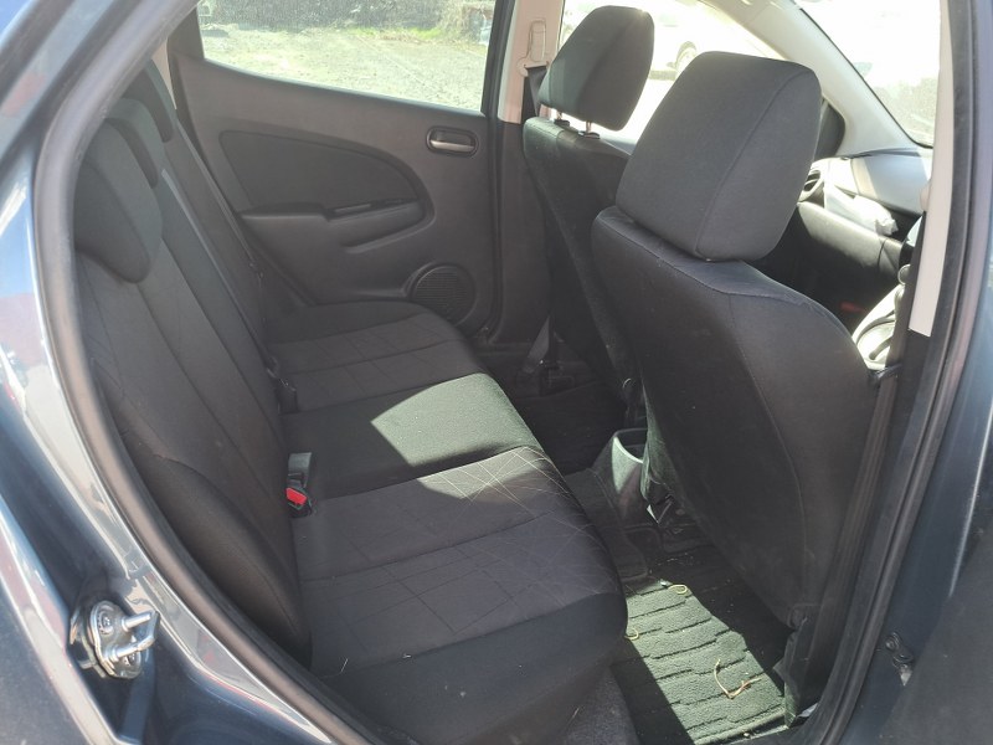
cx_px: 496
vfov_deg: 56.8
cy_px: 372
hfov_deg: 71.6
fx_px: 688
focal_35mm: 24
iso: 50
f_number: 1.8
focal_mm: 5.23
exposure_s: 1/100
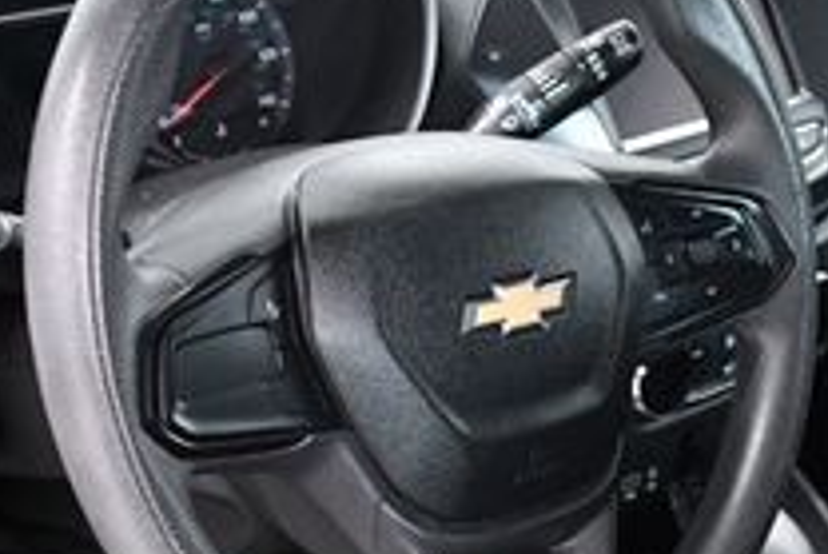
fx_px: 1910
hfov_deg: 24.0
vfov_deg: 16.3
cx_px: 673
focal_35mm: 83
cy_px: 502
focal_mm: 18
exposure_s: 1/80
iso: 2500
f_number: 4.5
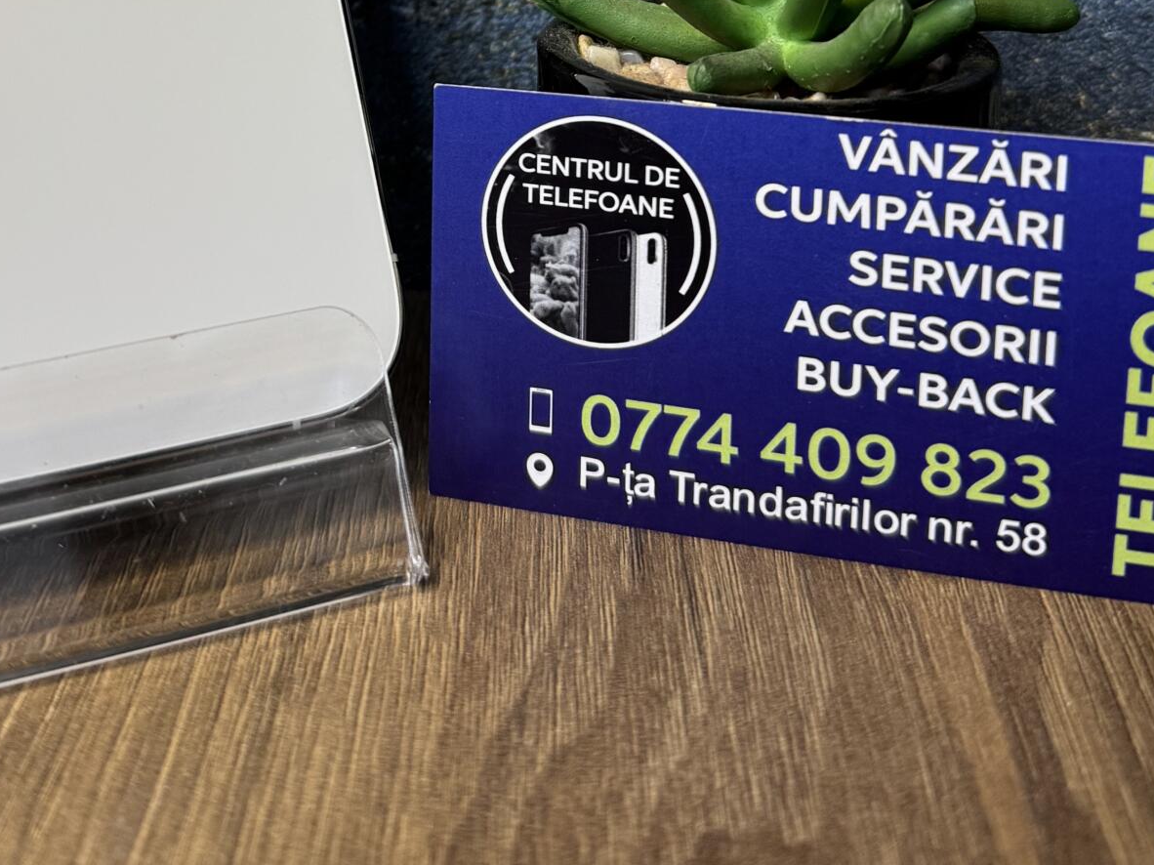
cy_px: -135
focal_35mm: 52
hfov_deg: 36.6
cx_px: 444
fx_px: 1733
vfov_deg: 25.5
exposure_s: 1/120
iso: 200
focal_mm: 6.76
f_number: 1.78
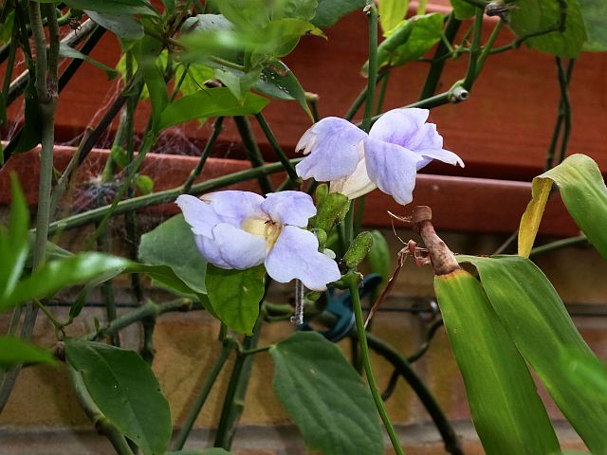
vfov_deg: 12.9
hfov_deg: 17.1
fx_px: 2017
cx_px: 304
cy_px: 228
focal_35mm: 115
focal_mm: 20.6
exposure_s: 1/60
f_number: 5.1
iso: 800
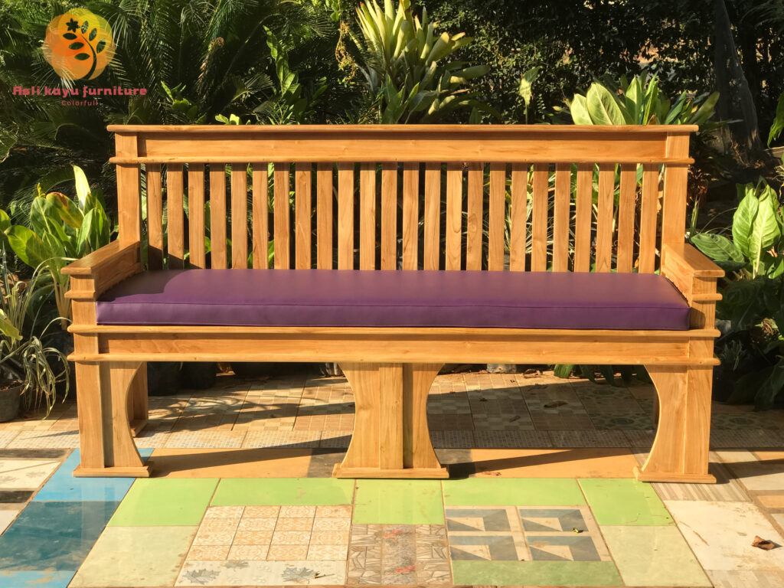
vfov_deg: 25.7
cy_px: 294
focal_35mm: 57
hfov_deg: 33.8
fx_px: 1291
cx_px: 392
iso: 20
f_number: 2.8
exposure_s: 1/257
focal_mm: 6.6
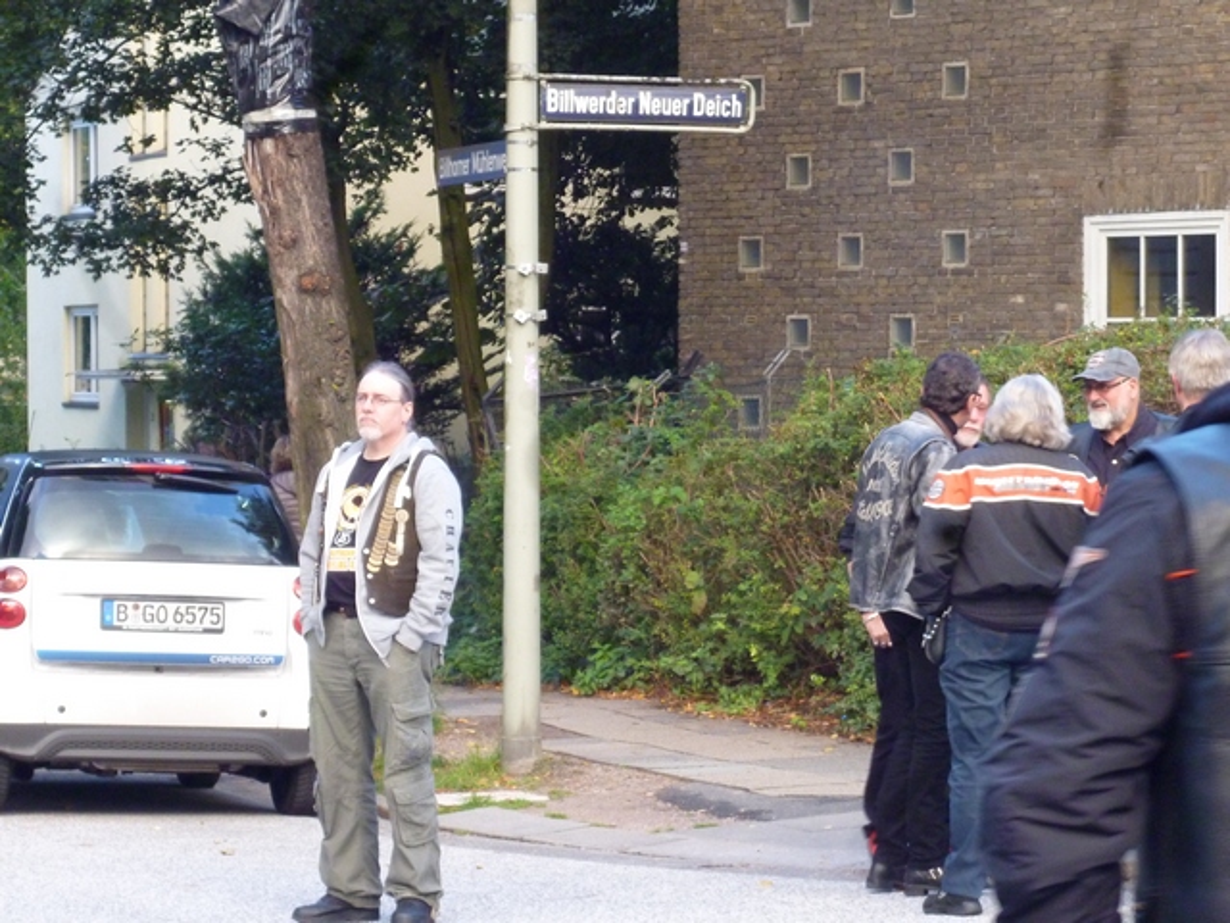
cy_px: 462
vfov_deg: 11.1
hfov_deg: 14.8
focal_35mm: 133
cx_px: 615
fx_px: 4726
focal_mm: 20
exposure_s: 1/20
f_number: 6.5
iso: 400
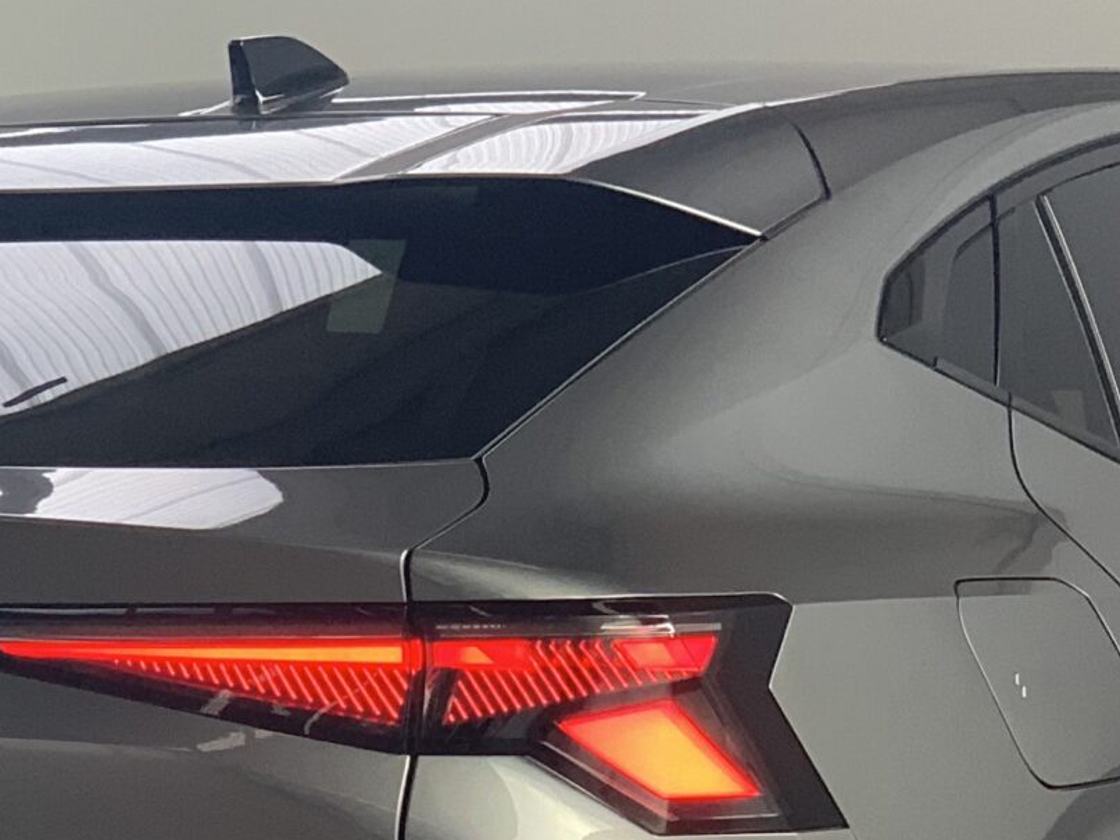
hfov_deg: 12.0
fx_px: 5338
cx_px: 411
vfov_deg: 8.9
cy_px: 894
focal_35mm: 165
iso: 100
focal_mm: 6
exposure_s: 1/122
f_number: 2.4
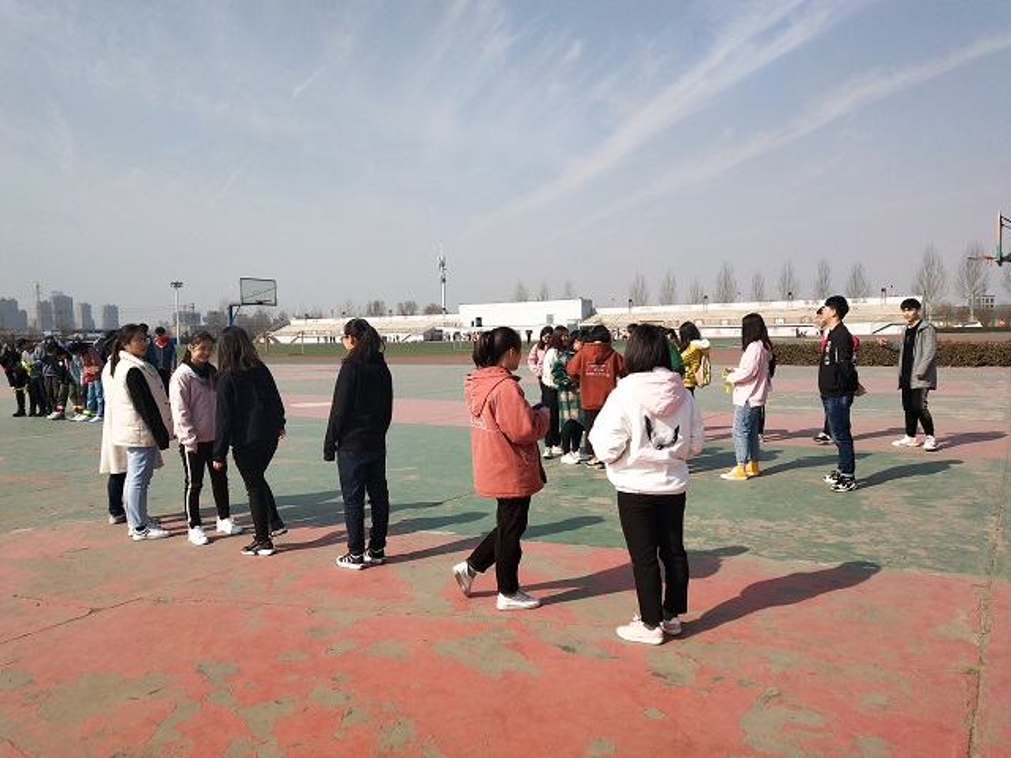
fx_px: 876
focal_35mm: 30
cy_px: 379
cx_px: 506
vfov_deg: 46.8
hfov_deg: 60.0
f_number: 1.8
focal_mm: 3.95
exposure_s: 1/2665
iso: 50
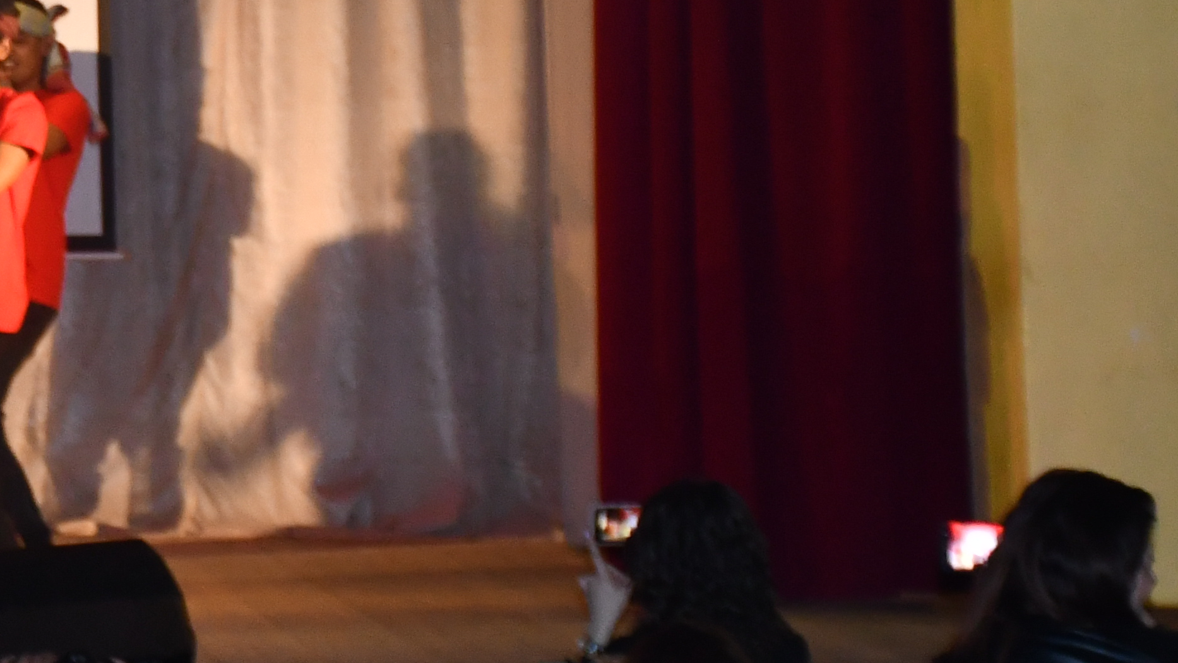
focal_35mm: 225
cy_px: -363
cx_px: -547
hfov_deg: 9.3
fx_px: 7029
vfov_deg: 5.3
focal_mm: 48
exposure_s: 1/60
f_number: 4.5
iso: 1100
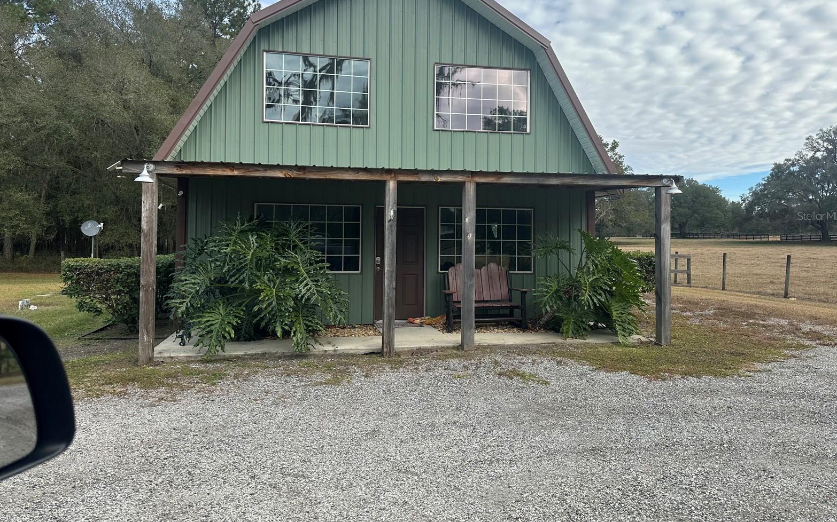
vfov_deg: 47.4
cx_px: 420
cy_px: 216
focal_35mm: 26
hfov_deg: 70.4
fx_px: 593
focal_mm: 6.86
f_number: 1.78
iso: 80
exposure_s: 1/2469
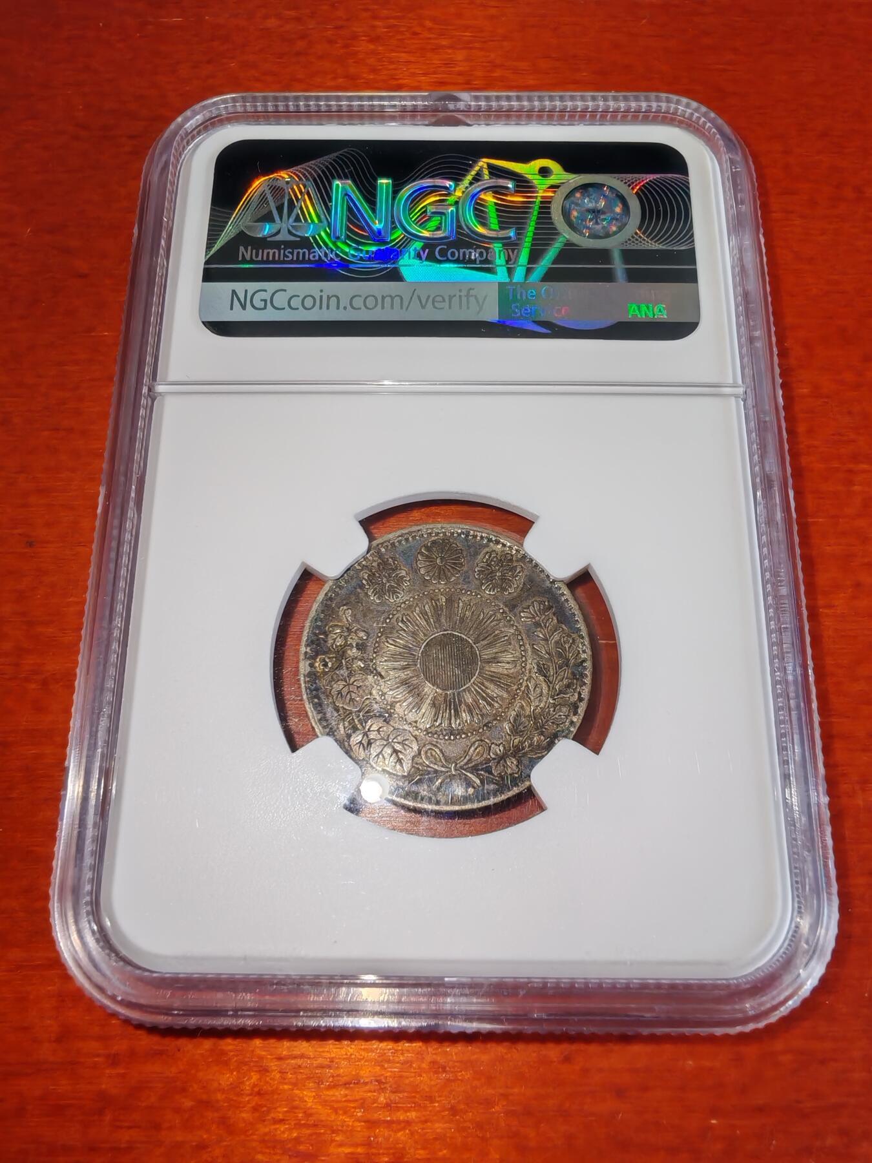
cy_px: 582
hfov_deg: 53.1
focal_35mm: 26
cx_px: 436
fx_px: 873
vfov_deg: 67.3
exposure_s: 1/100
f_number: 2.2
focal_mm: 1.96
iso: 50
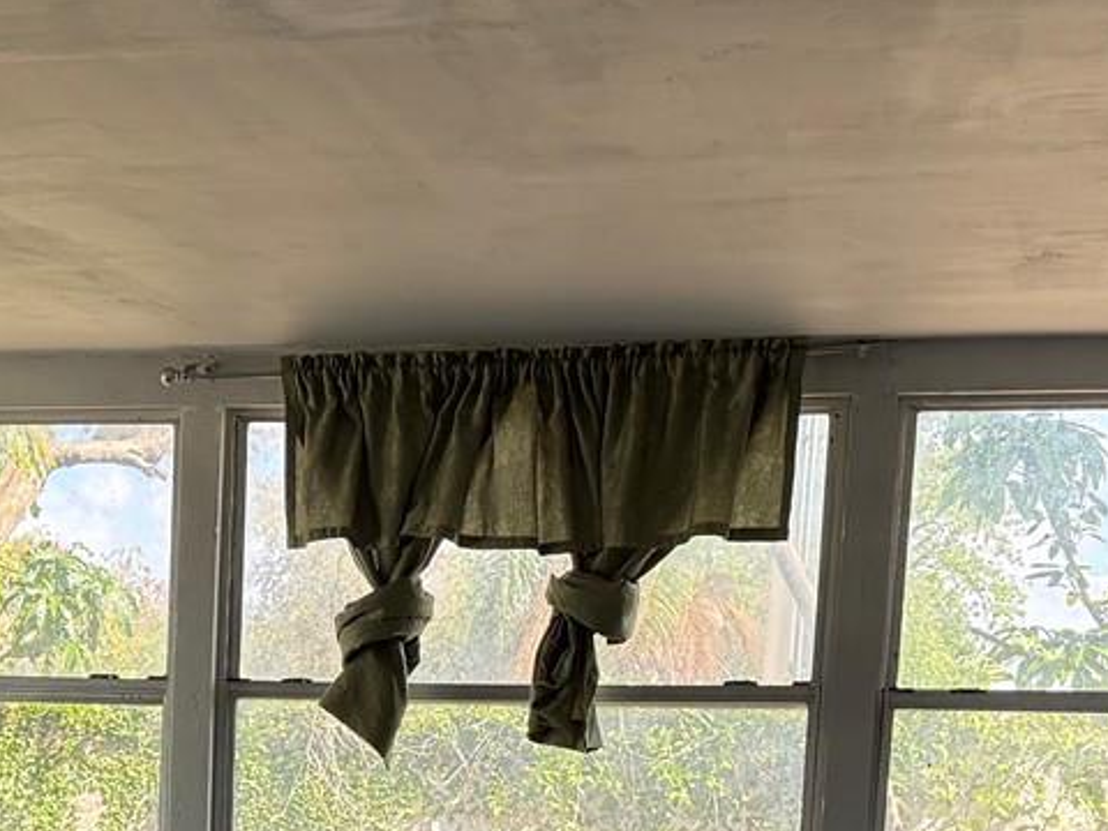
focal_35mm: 80
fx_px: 2561
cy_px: 1078
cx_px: 178
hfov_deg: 23.9
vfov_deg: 17.3
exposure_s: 1/514
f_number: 1.78
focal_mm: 6.76
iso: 100
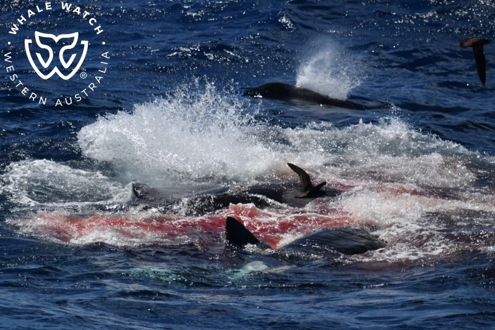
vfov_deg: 2.3
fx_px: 8248
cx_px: 248
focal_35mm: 600
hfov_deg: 3.4
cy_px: 165
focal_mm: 600
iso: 560
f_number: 6.3
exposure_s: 1/8000
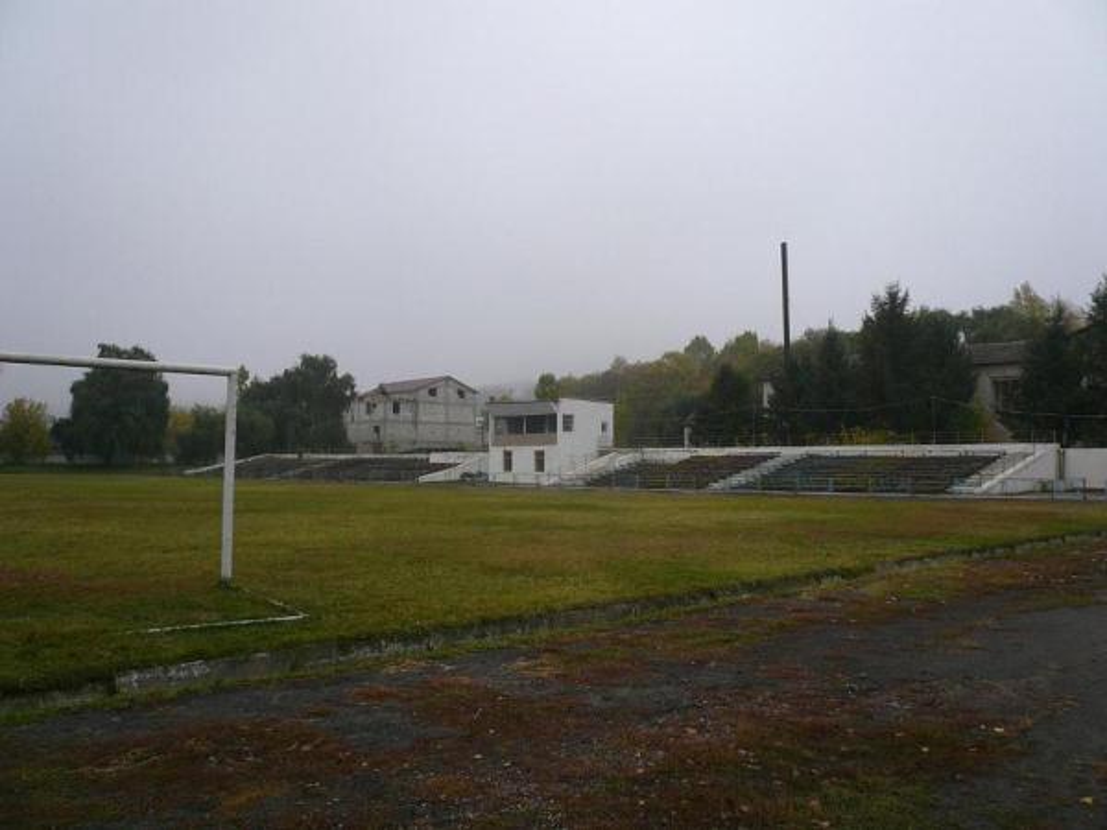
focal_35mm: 29
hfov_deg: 61.7
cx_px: 554
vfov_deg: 48.2
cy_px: 415
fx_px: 927
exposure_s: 1/500
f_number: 2.8
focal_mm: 4.6
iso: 100
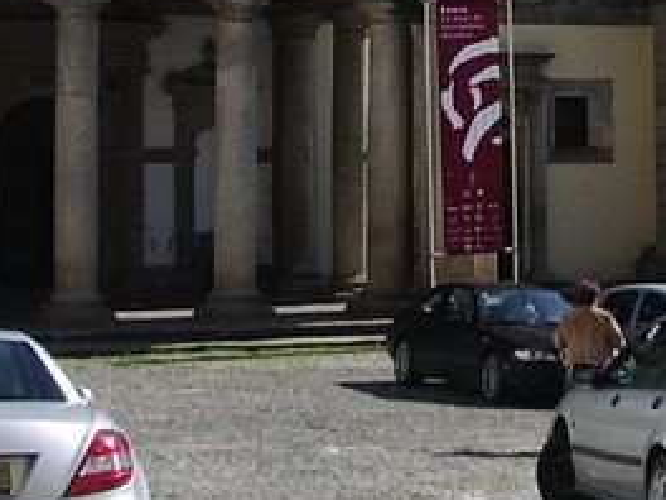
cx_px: 474
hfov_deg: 14.5
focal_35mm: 136
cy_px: -157
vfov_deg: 10.7
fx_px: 2617
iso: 50
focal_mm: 5.8
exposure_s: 1/500
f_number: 4.3
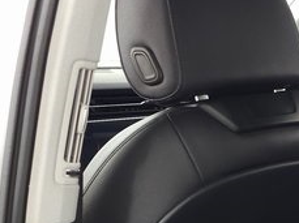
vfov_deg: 13.3
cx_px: 386
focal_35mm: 103
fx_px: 888
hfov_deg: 17.9
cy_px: 363
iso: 250
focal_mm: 6.3
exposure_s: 1/60
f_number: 1.7
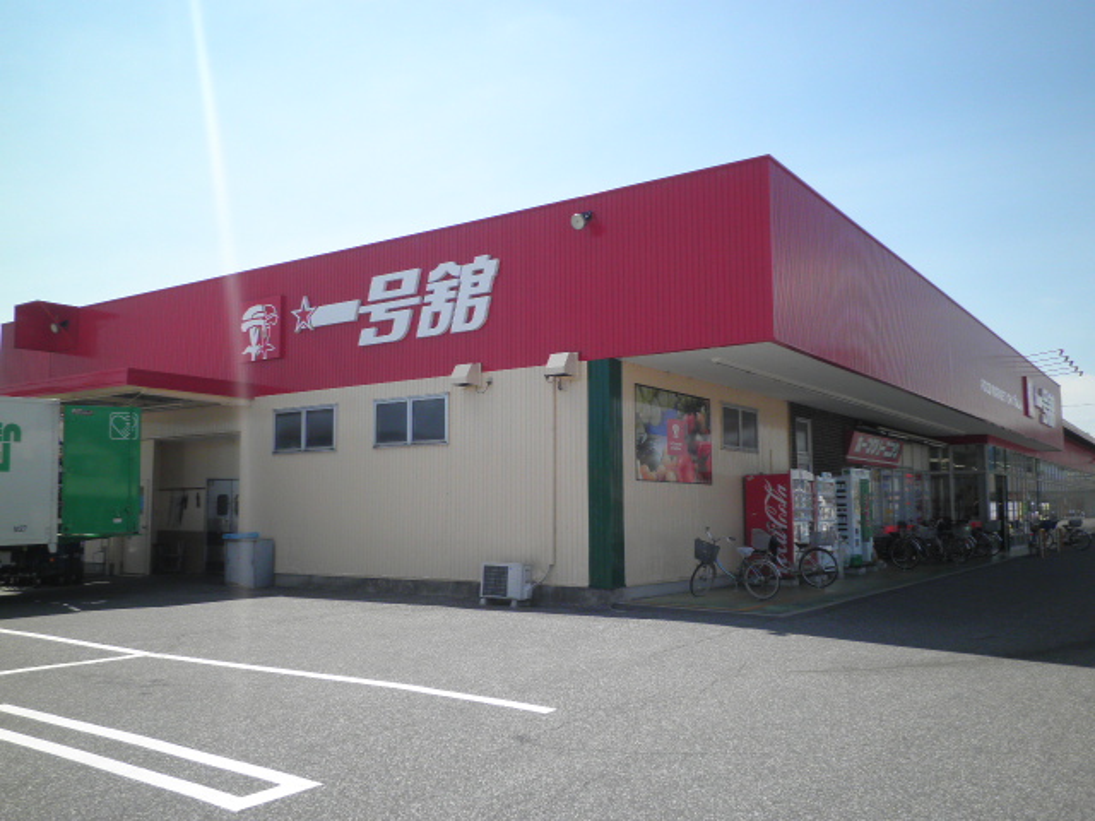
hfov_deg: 58.4
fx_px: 981
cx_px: 548
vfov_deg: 45.4
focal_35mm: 31
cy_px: 410
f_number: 8.2
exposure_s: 1/100
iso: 64
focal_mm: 5.5
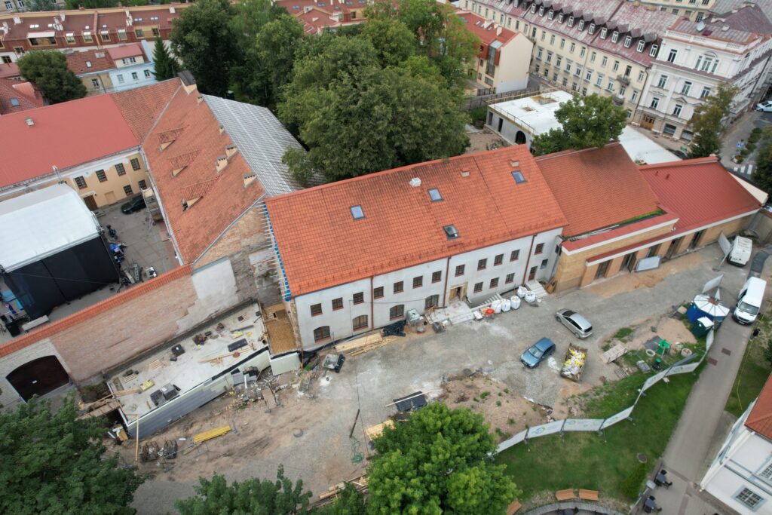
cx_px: 386
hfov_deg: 78.6
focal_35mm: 22
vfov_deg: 57.2
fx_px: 472
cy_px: 258
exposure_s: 1/350
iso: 100
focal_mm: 8.38
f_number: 2.8
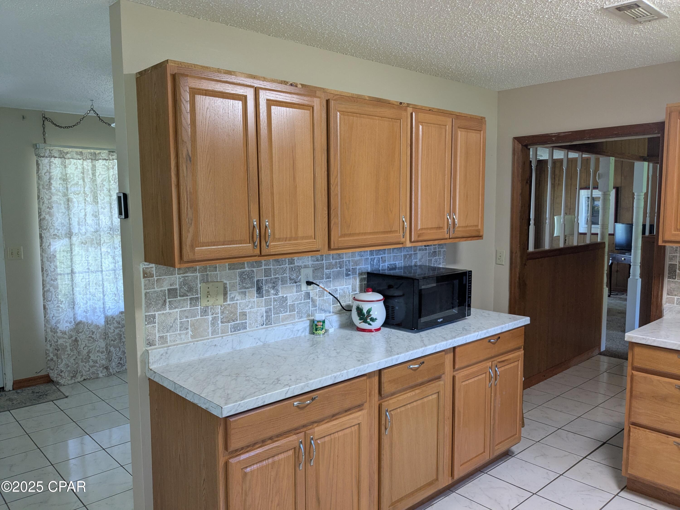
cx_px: 340
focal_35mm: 27
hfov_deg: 65.3
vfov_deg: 51.4
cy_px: 255
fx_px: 530
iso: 76
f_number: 1.73
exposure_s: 1/30
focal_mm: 4.38
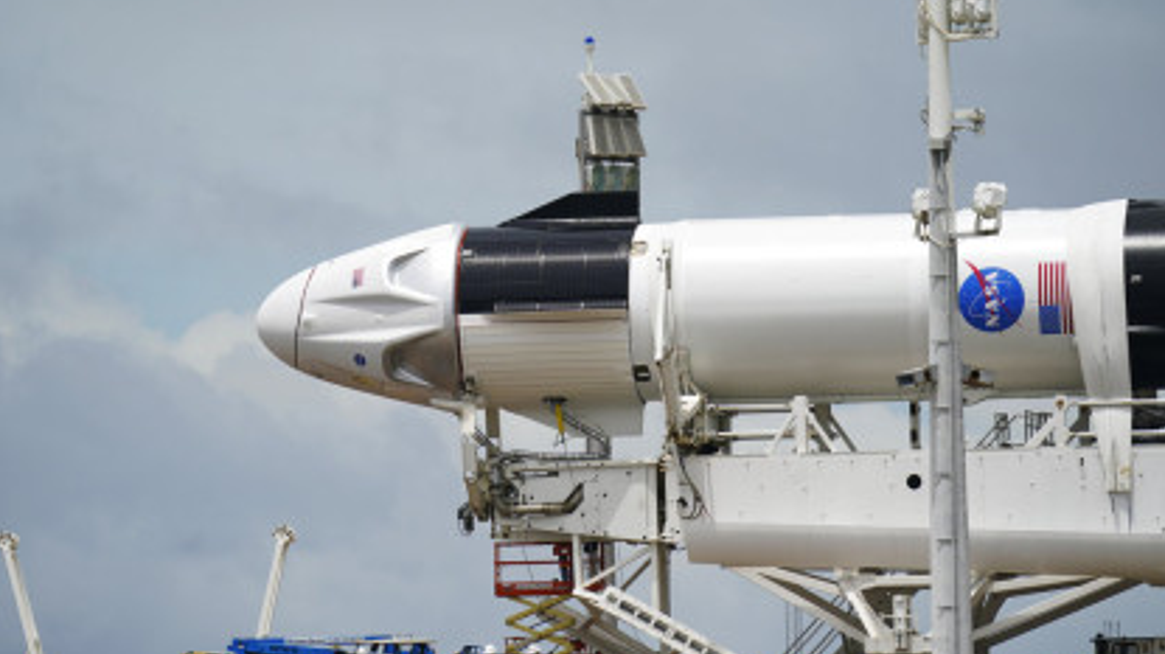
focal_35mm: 632
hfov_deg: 3.4
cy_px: 368
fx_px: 19514
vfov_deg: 1.9
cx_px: 582
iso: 160
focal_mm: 600
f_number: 6.3
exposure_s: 1/1600
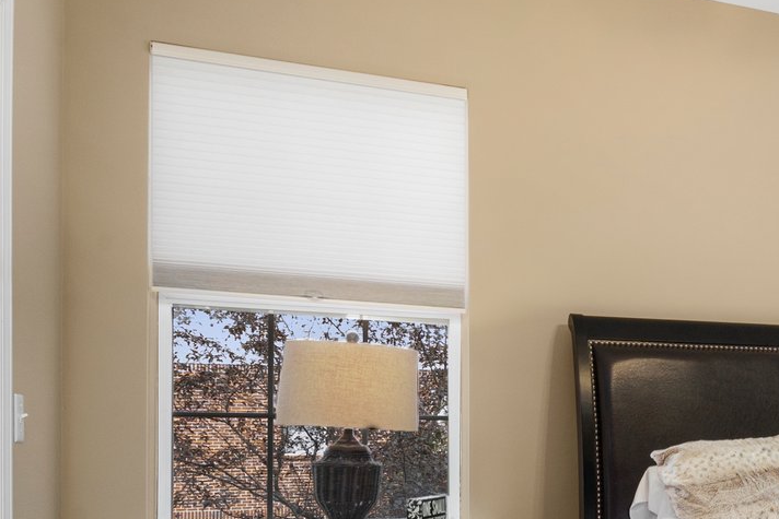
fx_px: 996
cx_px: 841
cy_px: 417
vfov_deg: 28.6
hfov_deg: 36.6
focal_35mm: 46
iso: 320
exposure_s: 1/4
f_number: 11
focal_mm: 16
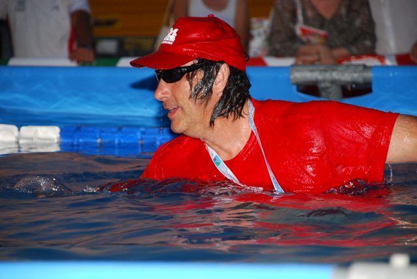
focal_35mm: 202
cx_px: 208
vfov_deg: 6.8
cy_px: 140
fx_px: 2349
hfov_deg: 10.1
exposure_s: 1/60
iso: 360
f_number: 5.6
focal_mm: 135
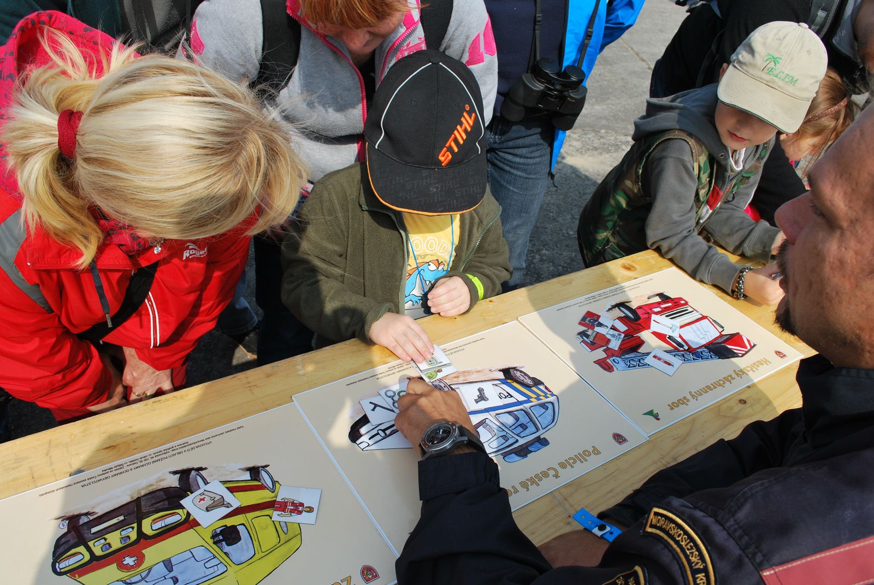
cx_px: 437
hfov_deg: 67.3
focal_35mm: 27
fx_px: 656
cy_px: 292
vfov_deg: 48.0
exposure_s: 1/250
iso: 100
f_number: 8
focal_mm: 18
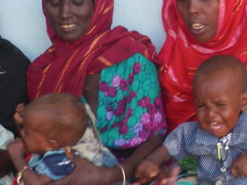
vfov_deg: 11.3
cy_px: 137
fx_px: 935
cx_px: 220
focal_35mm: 131
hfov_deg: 14.9
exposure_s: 1/50
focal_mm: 6.3
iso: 64
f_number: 3.5
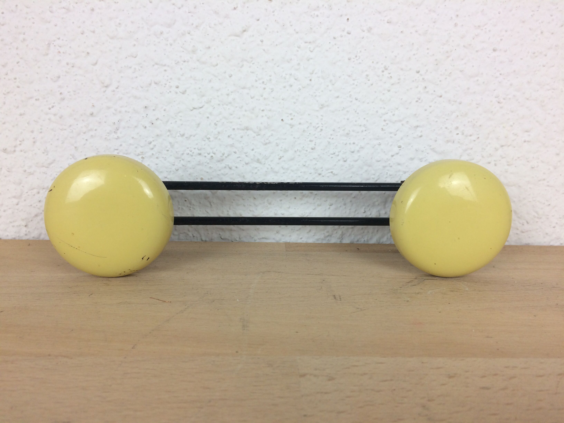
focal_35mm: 29
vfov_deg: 48.2
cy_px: 212
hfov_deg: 61.7
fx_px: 472
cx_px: 282
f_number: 2.2
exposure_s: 1/100
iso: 64
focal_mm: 4.15
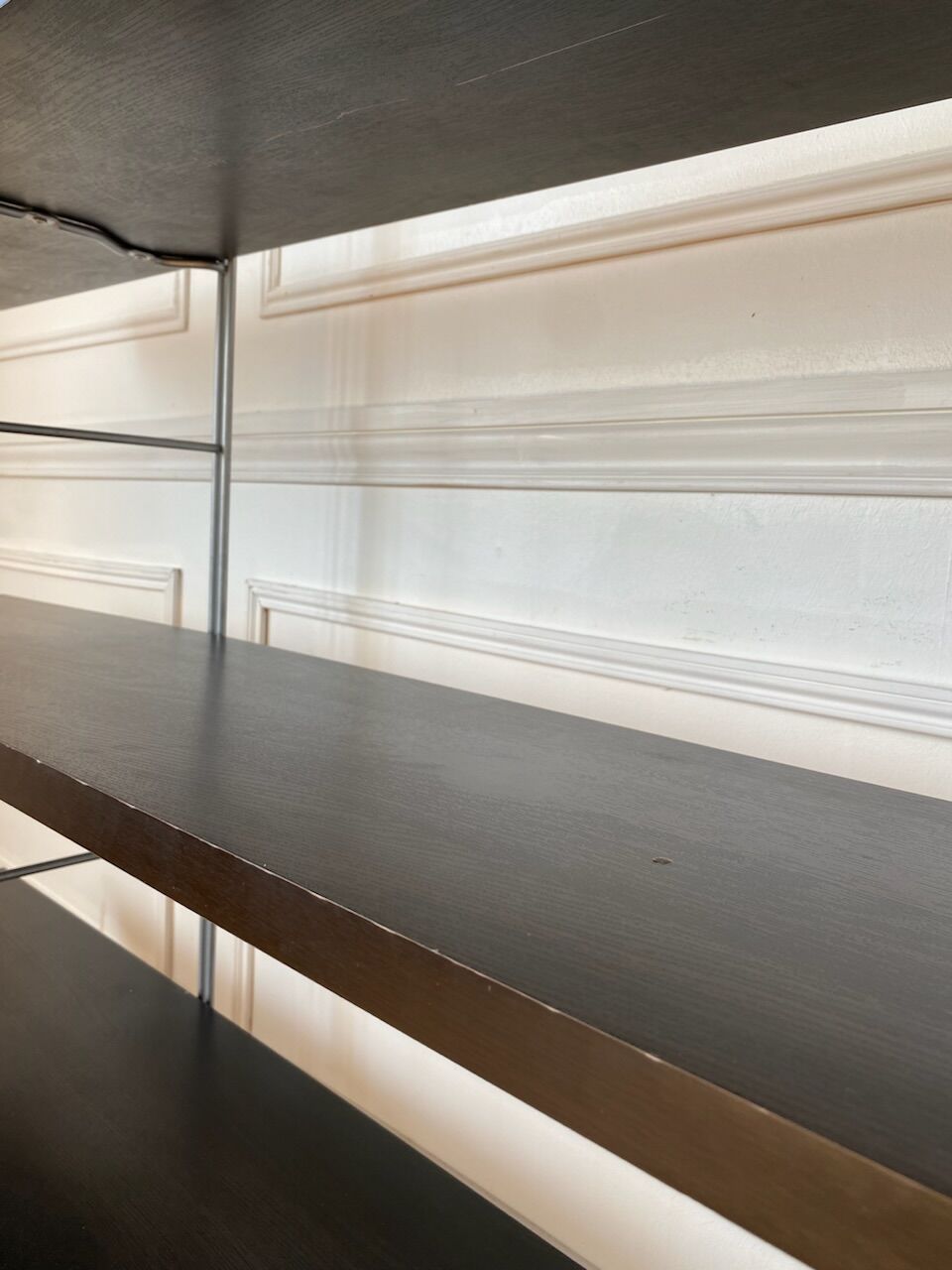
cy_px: 635
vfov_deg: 67.3
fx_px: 953
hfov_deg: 53.1
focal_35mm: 26
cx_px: 476
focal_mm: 4.25
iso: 40
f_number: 1.8
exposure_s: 1/121
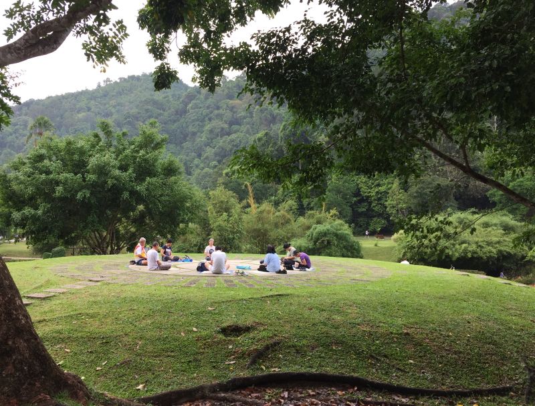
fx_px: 450
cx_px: 268
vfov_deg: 48.5
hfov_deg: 61.4
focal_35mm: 29
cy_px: 203
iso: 32
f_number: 2.2
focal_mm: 4.15
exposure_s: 1/100
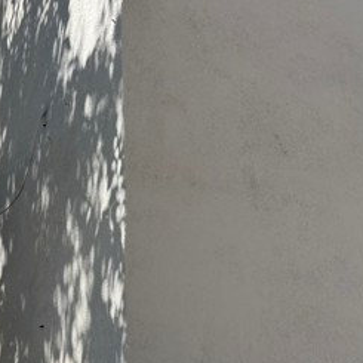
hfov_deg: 25.9
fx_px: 712
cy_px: 284
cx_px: -58
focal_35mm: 60
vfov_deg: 28.1
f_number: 1.6
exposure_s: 1/943
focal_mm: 5.96
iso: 50
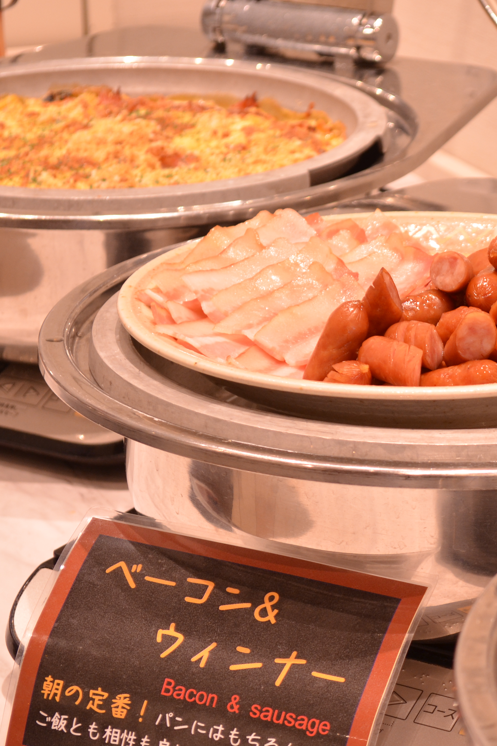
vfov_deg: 16.3
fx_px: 2609
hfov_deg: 10.8
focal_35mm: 126
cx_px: 517
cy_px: 382
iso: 400
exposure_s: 1/15
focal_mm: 52
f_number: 5.6
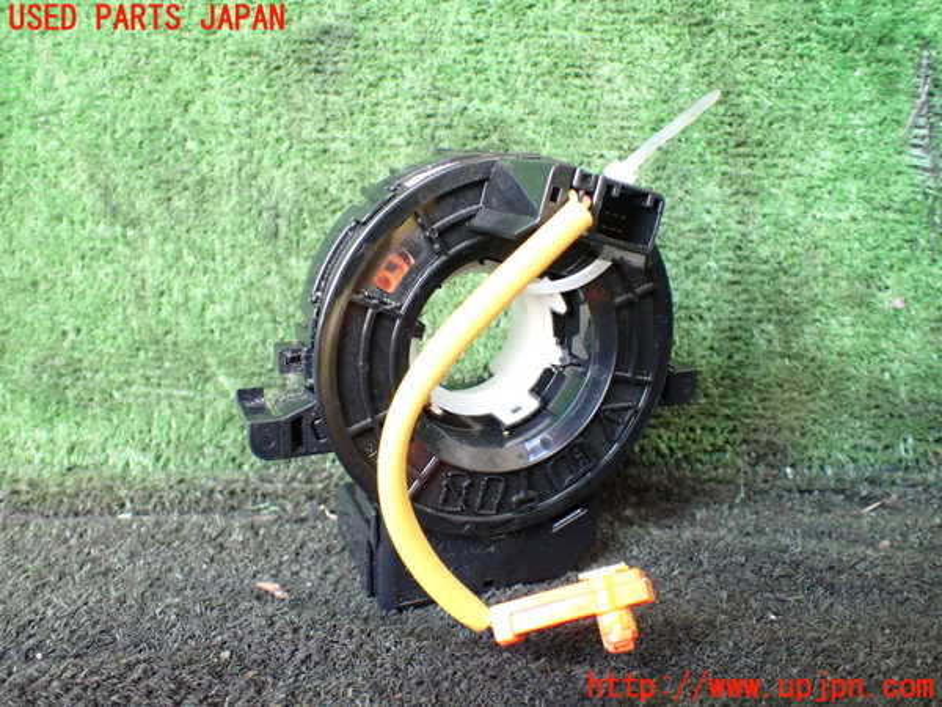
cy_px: 354
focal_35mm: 30
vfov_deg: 46.8
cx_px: 471
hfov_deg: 60.0
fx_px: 816
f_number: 2.3
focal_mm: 5.4
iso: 800
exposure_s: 1/80
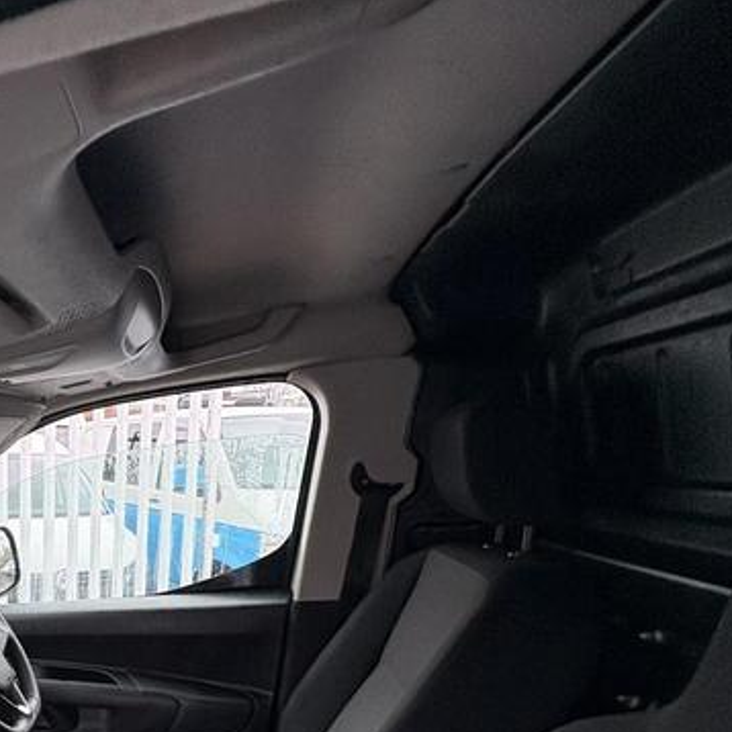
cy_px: 613
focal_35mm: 31
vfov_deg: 48.7
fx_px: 742
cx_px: -74
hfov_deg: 41.7
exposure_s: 1/99
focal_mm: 2.22
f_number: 2.2
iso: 80
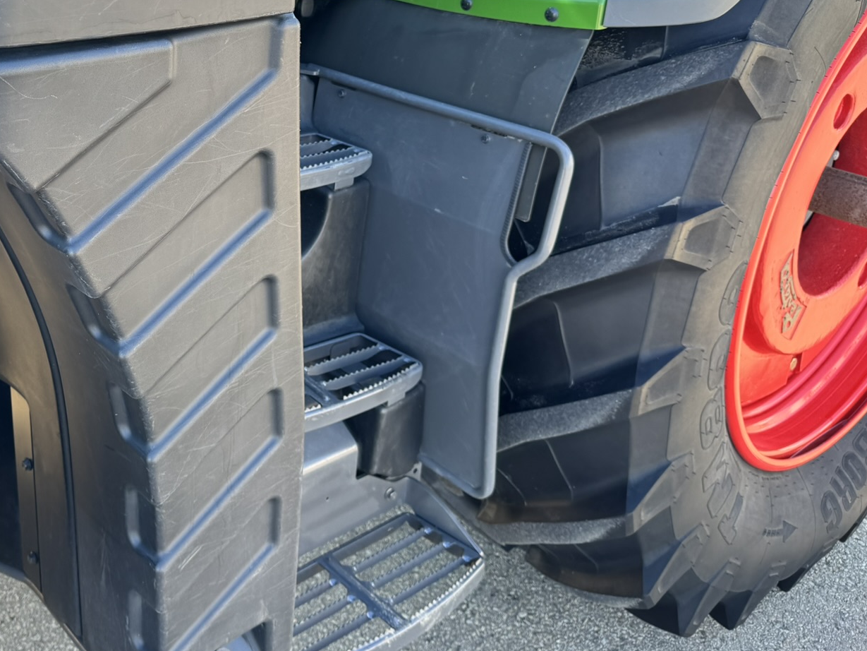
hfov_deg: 44.3
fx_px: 1002
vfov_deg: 35.6
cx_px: 159
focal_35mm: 40
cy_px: 208
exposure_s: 1/202
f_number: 1.78
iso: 80
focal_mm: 6.76
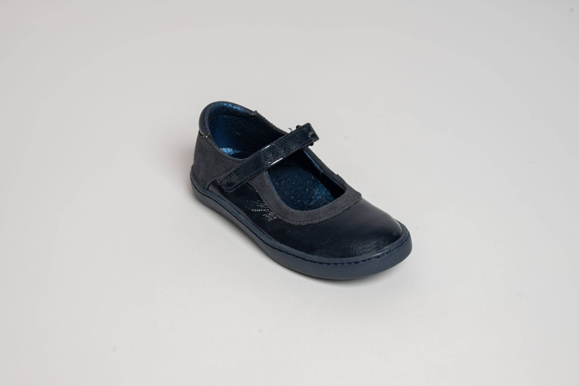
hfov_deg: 23.9
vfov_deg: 16.1
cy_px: 193
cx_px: 290
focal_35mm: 85
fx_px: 1367
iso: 100
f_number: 16
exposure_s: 1/200
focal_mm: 85
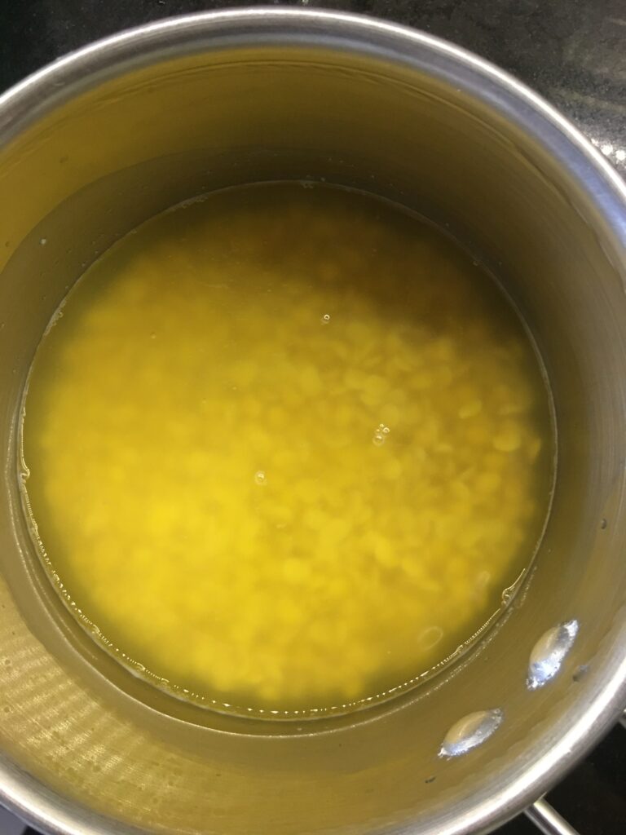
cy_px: 418
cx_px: 313
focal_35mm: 29
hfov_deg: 48.2
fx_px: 699
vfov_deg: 61.7
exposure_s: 1/10
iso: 100
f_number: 2.2
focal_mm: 4.15
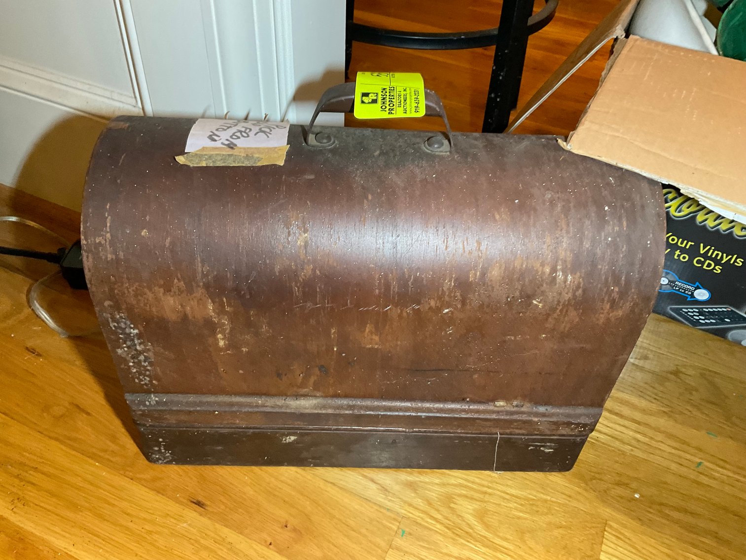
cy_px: 280
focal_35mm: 29
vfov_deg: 48.2
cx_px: 373
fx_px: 625
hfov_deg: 61.7
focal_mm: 3
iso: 160
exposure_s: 1/60
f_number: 1.8
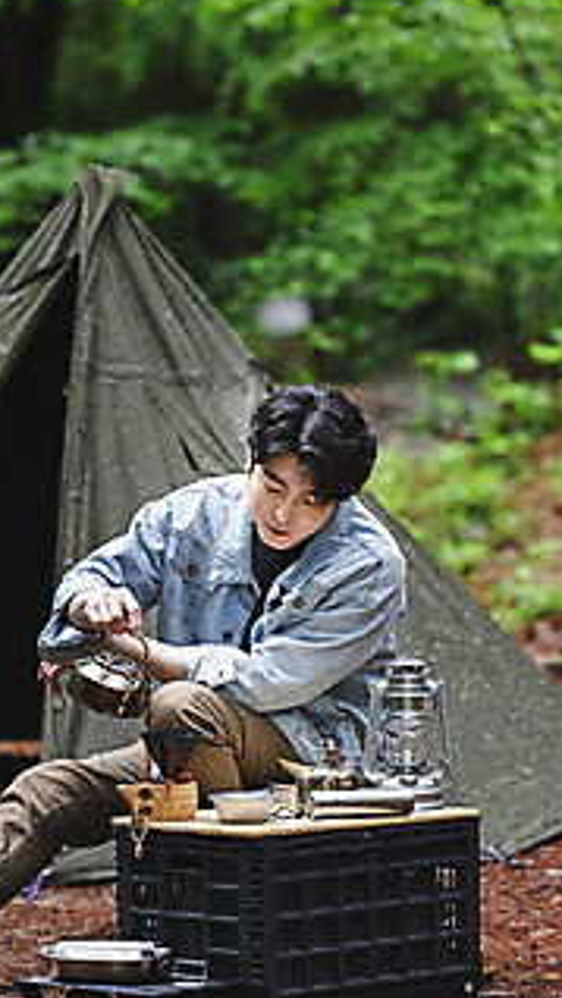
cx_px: 281
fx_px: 5587
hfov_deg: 5.8
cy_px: 483
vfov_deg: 10.2
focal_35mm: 211
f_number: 2.8
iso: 800
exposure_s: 1/250
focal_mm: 160
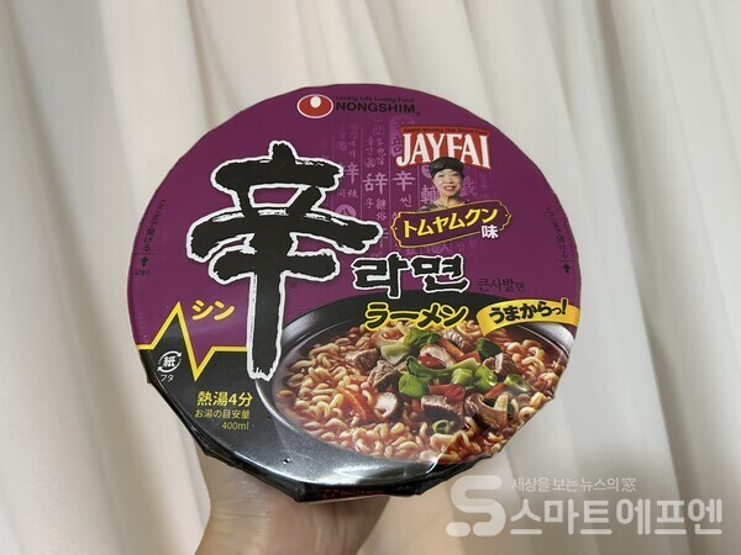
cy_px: 278
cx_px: 370
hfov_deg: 67.3
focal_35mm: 26
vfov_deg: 53.1
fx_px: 557
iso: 500
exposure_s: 1/60
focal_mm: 5.7
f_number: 1.5
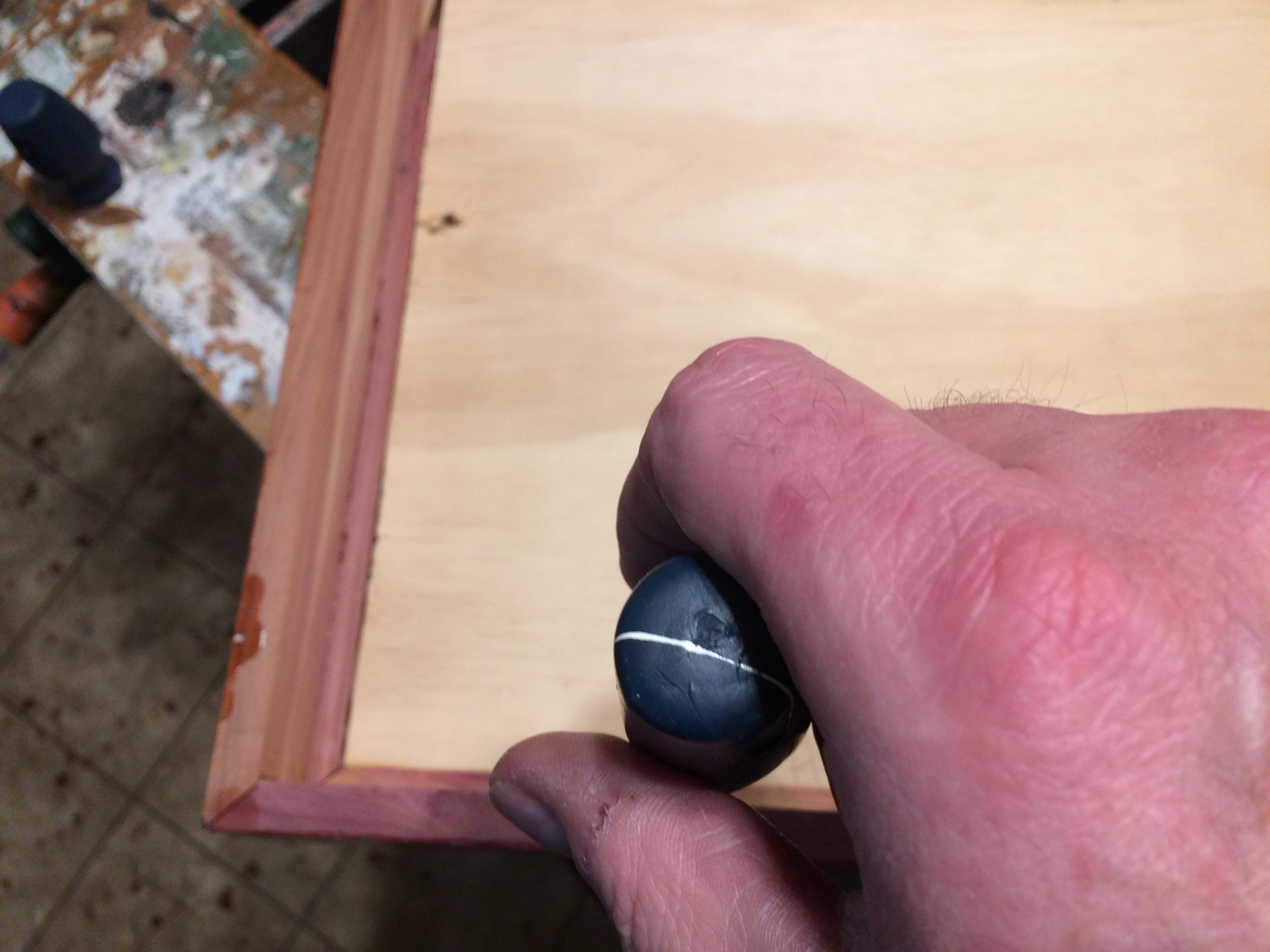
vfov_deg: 48.2
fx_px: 1064
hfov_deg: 61.7
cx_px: 635
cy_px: 476
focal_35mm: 29
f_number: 2.2
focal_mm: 4.15
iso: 100
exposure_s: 1/30
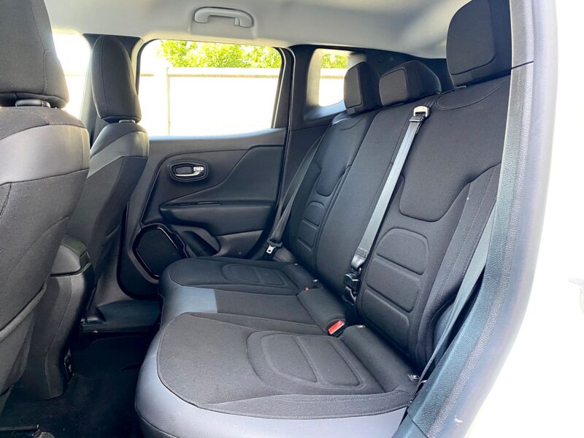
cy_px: 219
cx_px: 292
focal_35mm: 26
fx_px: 439
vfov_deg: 53.1
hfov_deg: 67.3
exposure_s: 1/60
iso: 200
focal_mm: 4.25
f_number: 1.8
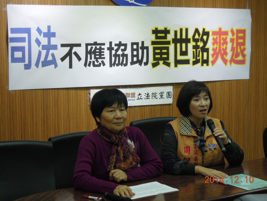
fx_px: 594
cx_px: 134
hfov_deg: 25.3
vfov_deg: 19.1
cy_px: 100
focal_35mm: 77
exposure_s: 1/50
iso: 400
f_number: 4.7
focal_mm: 13.8
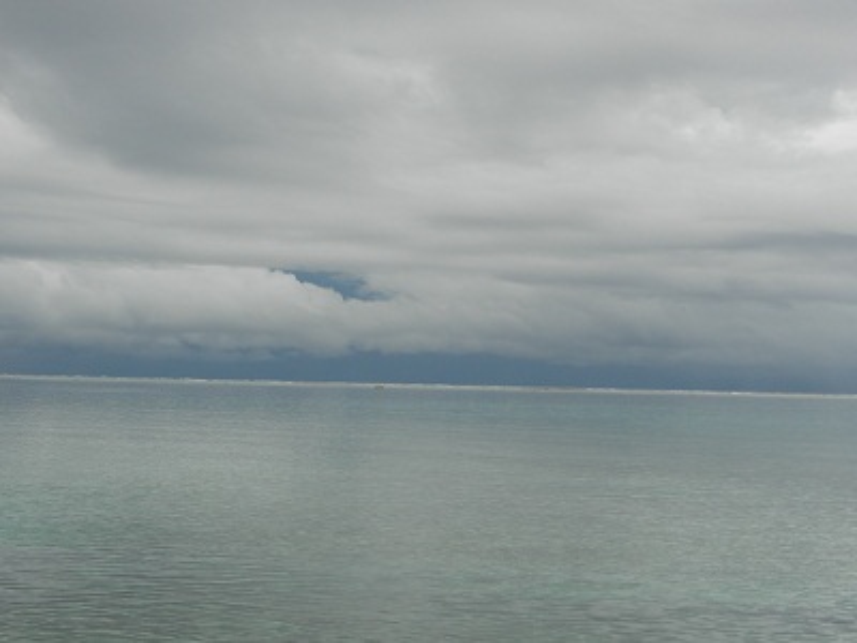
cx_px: 428
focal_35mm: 60
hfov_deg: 32.2
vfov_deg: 24.4
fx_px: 1485
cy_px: 322
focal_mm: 10.9
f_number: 4.5
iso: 160
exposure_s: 1/1250
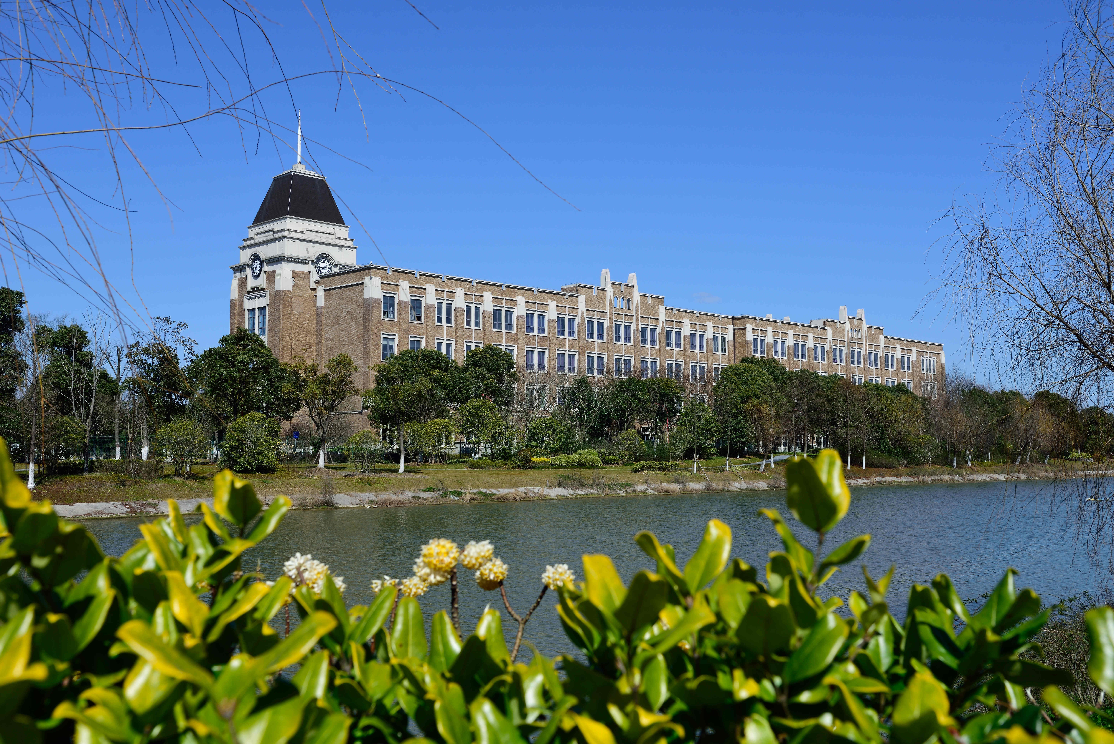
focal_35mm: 36
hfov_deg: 53.1
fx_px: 1114
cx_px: 557
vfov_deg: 36.9
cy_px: 372
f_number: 9
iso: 80
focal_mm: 36
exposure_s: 1/320
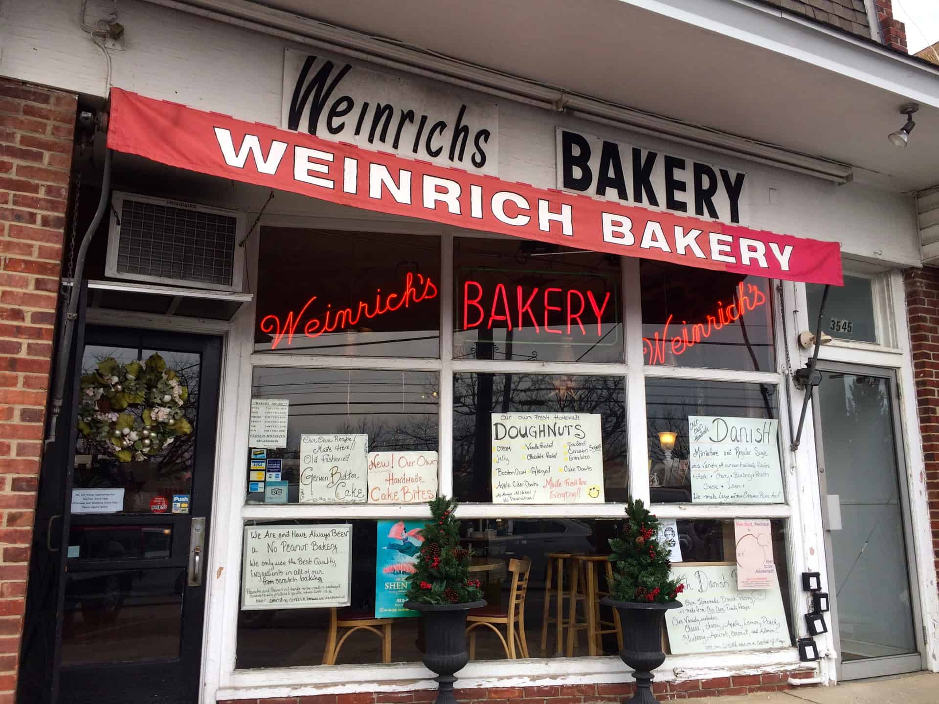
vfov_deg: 48.2
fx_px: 787
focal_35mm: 29
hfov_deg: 61.7
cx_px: 470
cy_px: 352
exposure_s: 1/789
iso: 32
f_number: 2.2
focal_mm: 4.15
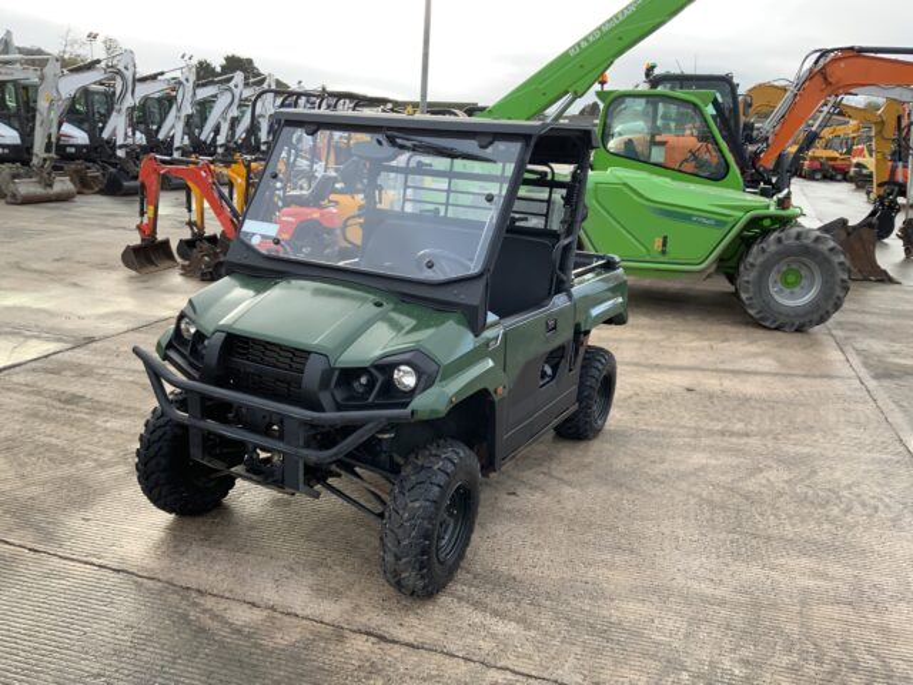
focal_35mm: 29
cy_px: 342
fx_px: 765
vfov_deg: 48.2
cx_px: 456
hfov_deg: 61.7
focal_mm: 3
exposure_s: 1/128
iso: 16
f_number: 1.8
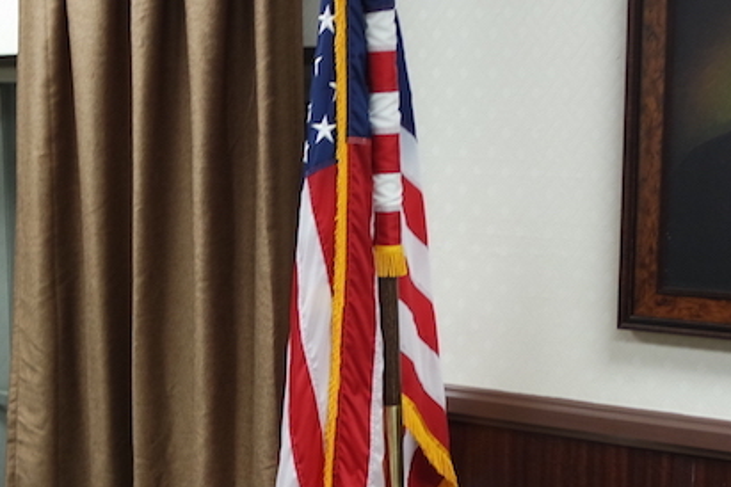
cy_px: 315
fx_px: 1482
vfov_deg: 18.6
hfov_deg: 27.5
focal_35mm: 73
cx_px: 229
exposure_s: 1/40
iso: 400
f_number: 3.5
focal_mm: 20
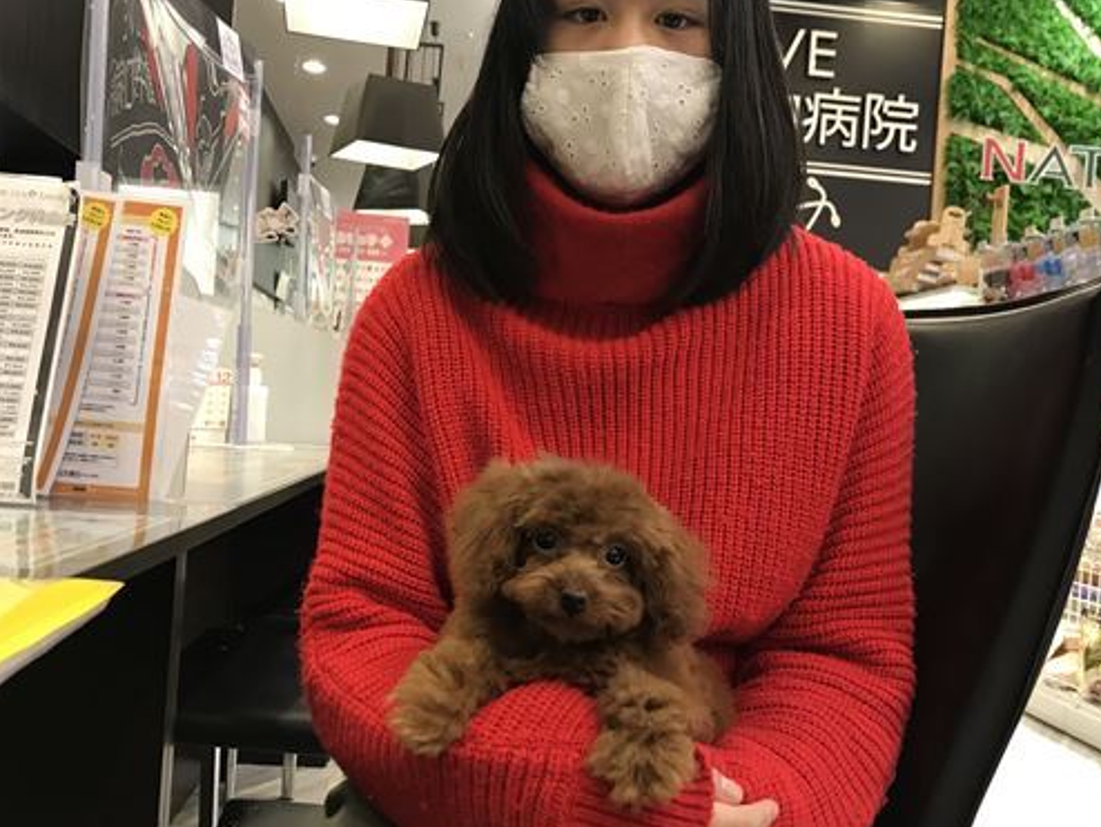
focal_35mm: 34
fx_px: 1082
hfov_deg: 53.9
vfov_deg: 41.8
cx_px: 553
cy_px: 424
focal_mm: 3.99
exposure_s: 1/20
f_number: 1.8
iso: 40
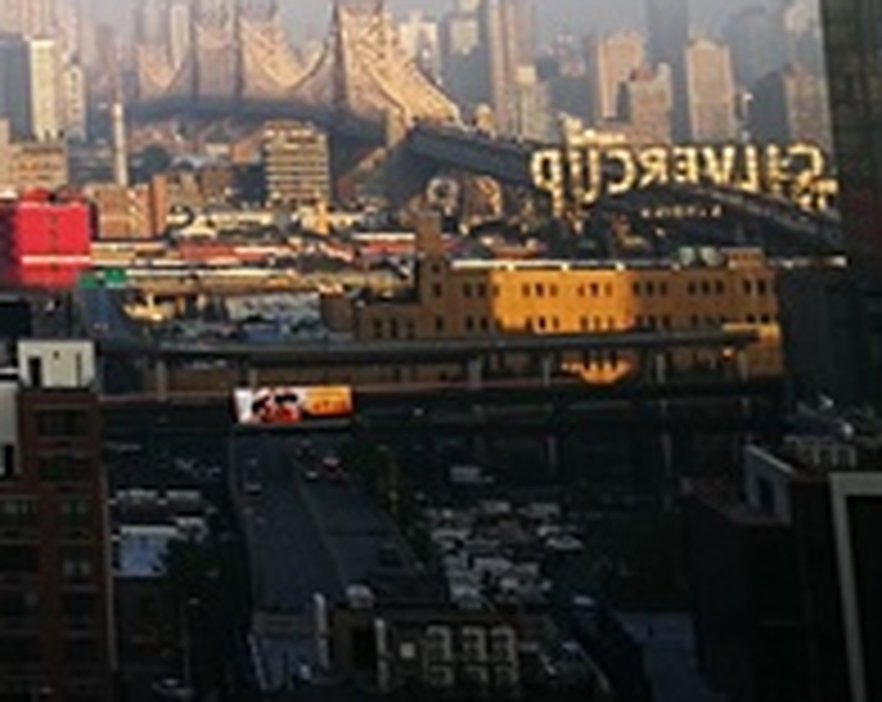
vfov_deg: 14.7
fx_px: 2527
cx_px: -320
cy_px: -360
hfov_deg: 18.2
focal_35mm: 97
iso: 50
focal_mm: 4.5
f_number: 2.2
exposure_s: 1/370
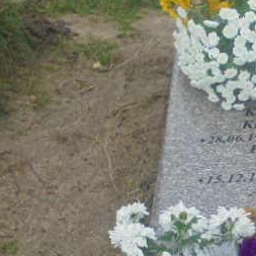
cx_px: 285
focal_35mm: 76
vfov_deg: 22.6
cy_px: 175
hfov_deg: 21.5
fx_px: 636
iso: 100
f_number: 4
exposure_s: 1/80
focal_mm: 6.1
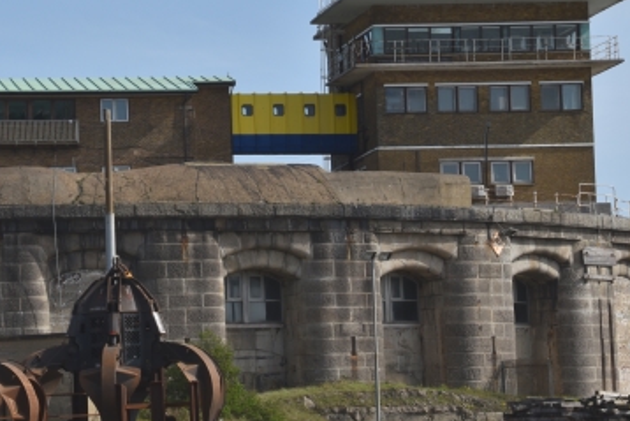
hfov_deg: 13.5
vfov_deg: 9.0
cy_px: 205
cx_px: 165
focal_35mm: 152
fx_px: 2661
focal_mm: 52
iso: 100
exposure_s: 1/200
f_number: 11
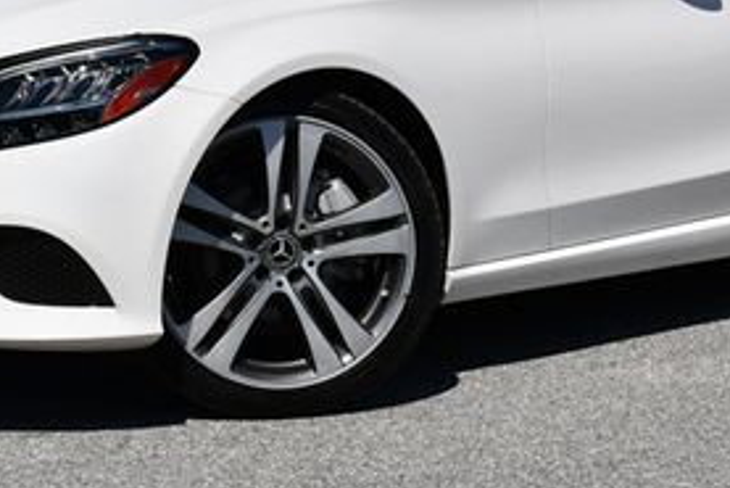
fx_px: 2434
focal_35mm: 120
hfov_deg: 17.1
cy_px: -29
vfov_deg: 11.3
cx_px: 398
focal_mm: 26
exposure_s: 1/400
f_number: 10
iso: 100
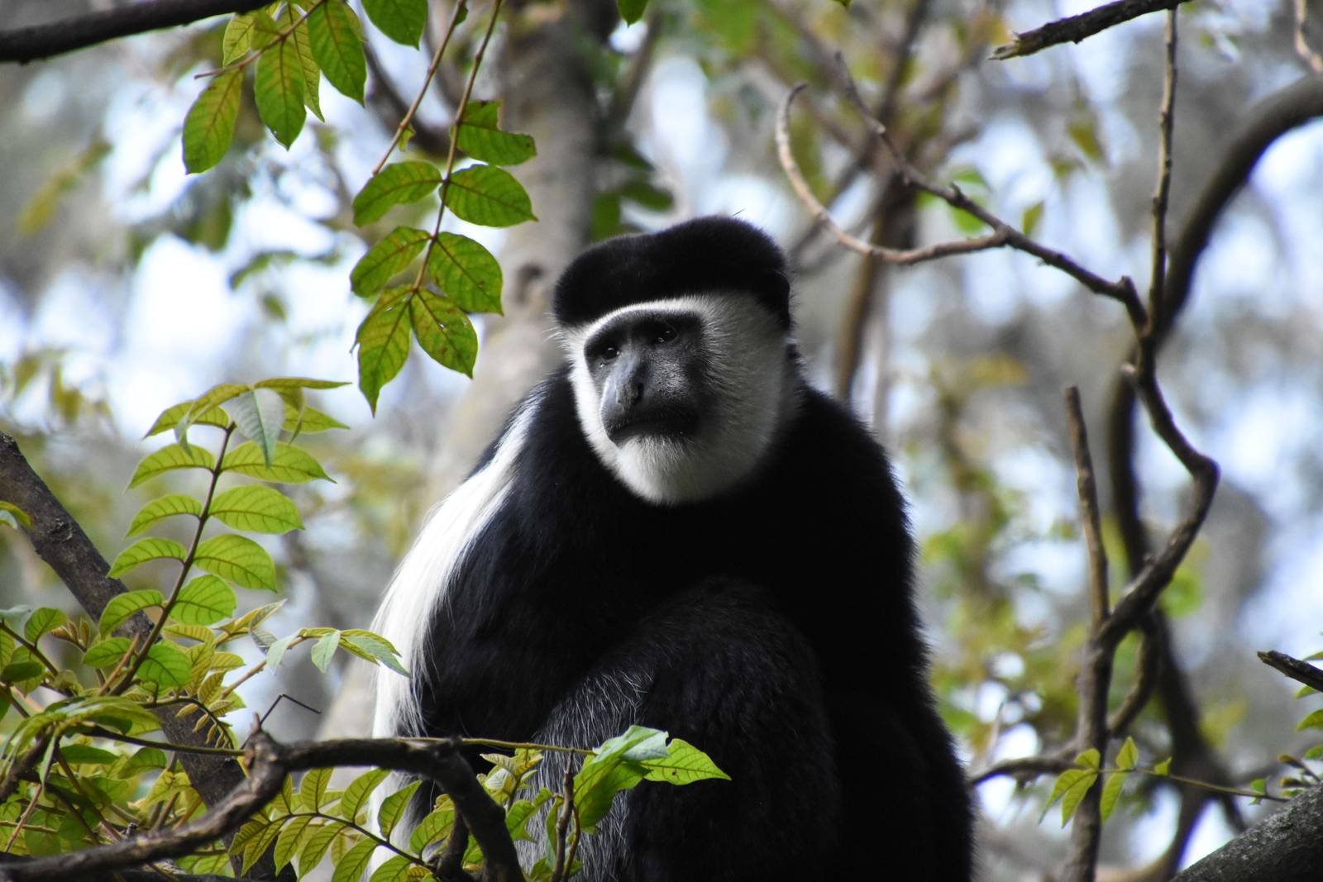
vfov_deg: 3.1
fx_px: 16538
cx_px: 662
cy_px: 441
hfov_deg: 4.6
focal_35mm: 450
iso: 3200
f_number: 6.3
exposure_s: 1/160
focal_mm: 300
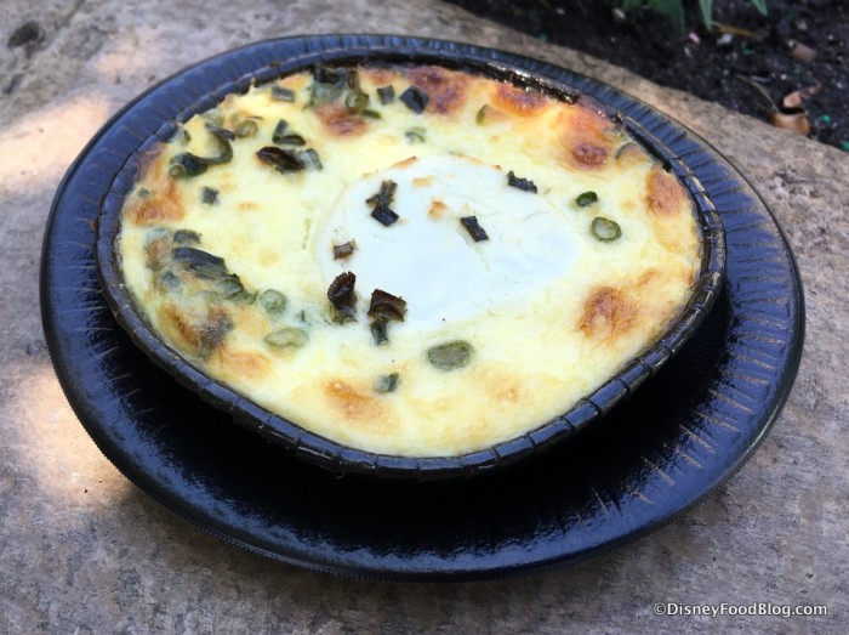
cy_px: 318
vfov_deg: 48.1
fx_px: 710
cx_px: 424
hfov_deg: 61.7
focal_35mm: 29
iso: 25
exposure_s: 1/228
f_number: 2.2
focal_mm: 4.15
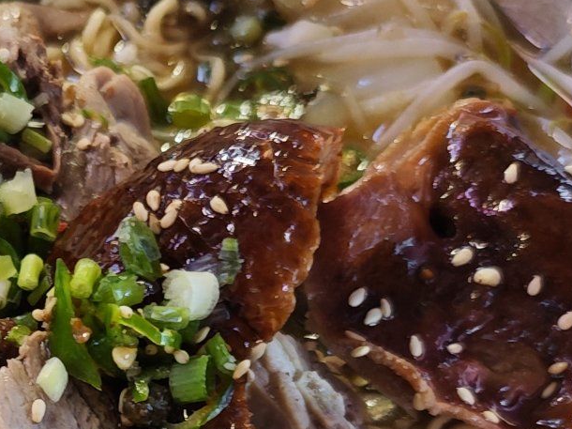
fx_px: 1701
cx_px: -118
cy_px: 556
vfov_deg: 13.8
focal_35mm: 103
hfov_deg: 18.1
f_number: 1.6
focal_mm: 6.55
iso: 250
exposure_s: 1/33.3
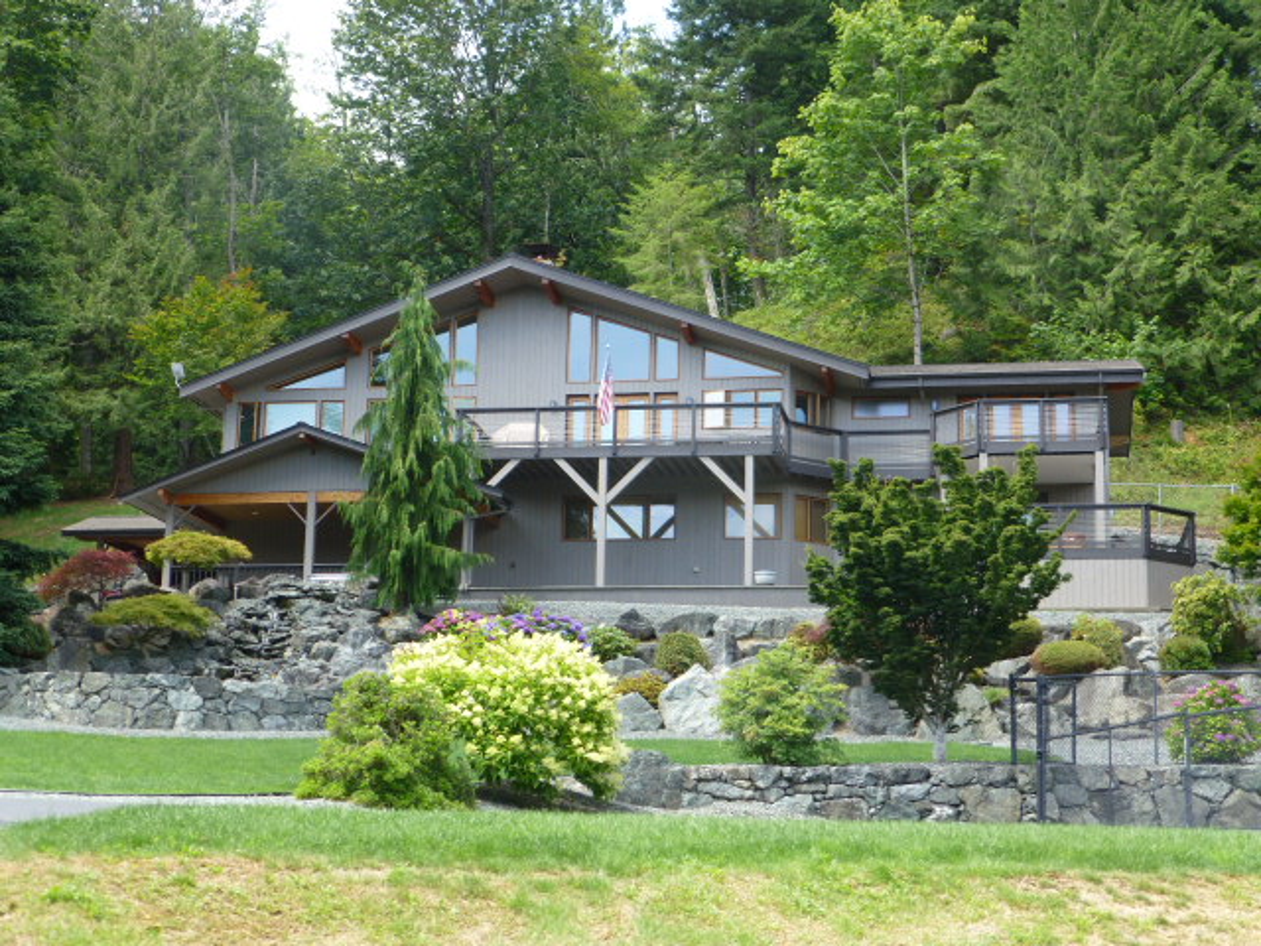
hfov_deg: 33.2
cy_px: 473
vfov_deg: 25.2
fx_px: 2113
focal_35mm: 58
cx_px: 630
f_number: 4.7
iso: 100
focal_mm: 10.3
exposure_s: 1/100
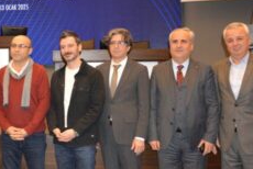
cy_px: 77
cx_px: 24
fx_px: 422
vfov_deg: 22.7
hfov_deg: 31.7
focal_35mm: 60
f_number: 3.5
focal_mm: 18
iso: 900
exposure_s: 1/60
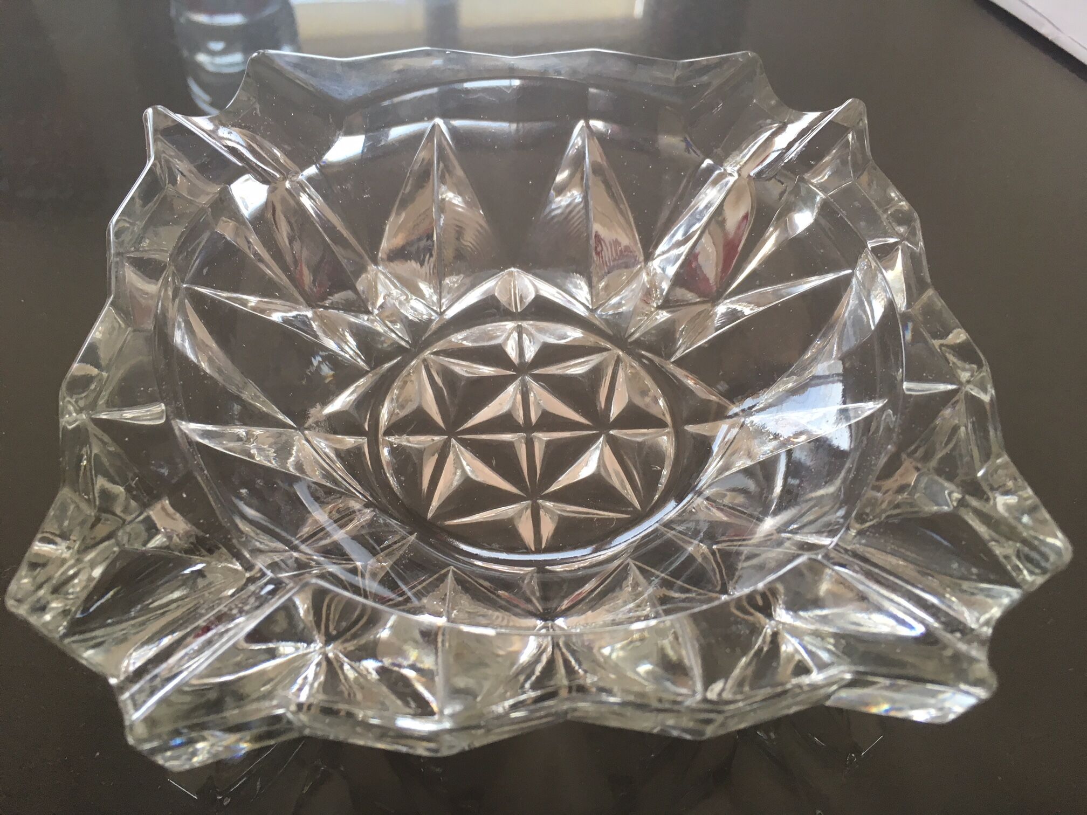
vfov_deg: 48.2
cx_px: 544
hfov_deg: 61.7
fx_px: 911
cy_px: 408
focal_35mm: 29
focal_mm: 4.15
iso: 32
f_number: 2.2
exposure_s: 1/33
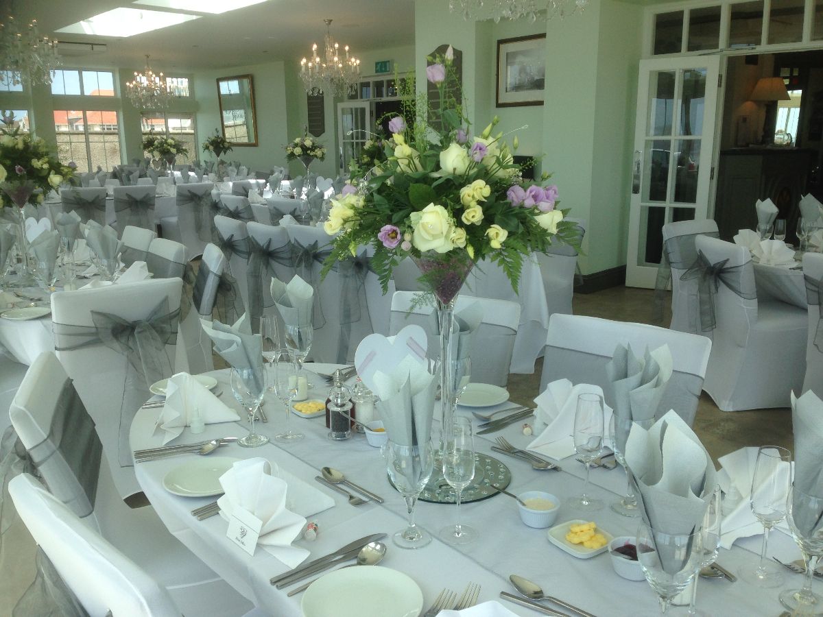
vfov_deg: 42.9
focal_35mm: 33
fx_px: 785
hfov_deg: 55.4
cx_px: 412
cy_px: 308
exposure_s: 1/507
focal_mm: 4.12
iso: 50
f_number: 2.4
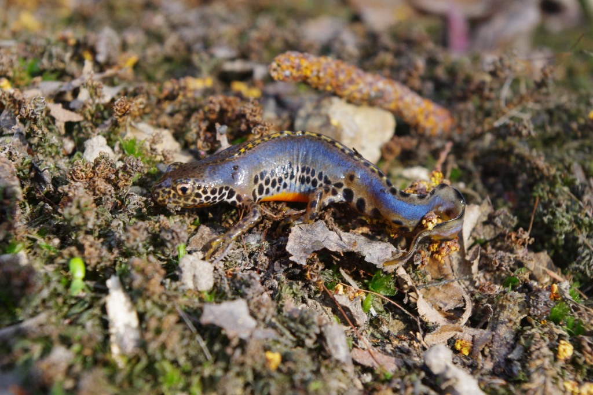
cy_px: 198
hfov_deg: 27.0
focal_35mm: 75
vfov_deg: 18.2
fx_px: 1236
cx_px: 296
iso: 400
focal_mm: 50
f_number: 10
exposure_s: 1/50
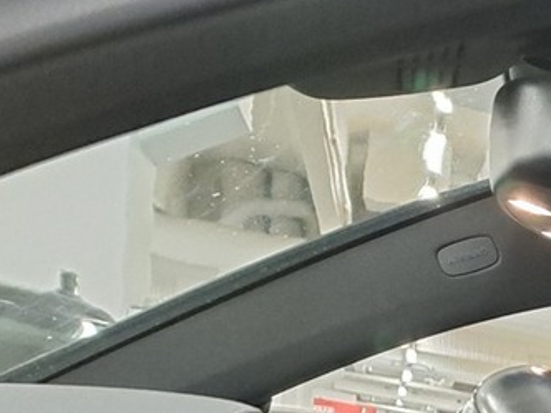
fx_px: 1655
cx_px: 1132
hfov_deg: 15.0
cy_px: 858
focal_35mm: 104
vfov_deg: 12.4
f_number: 1.8
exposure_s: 1/25
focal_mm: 5.23
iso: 800
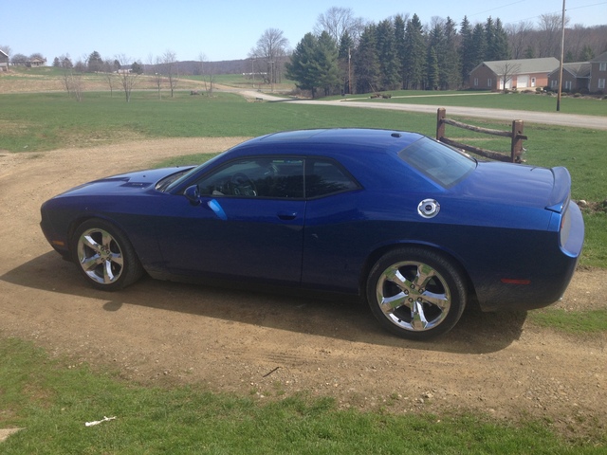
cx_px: 304
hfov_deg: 52.6
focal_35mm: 35
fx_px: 614
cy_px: 228
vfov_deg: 40.7
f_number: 2.4
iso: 50
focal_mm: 4.28
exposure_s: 1/890
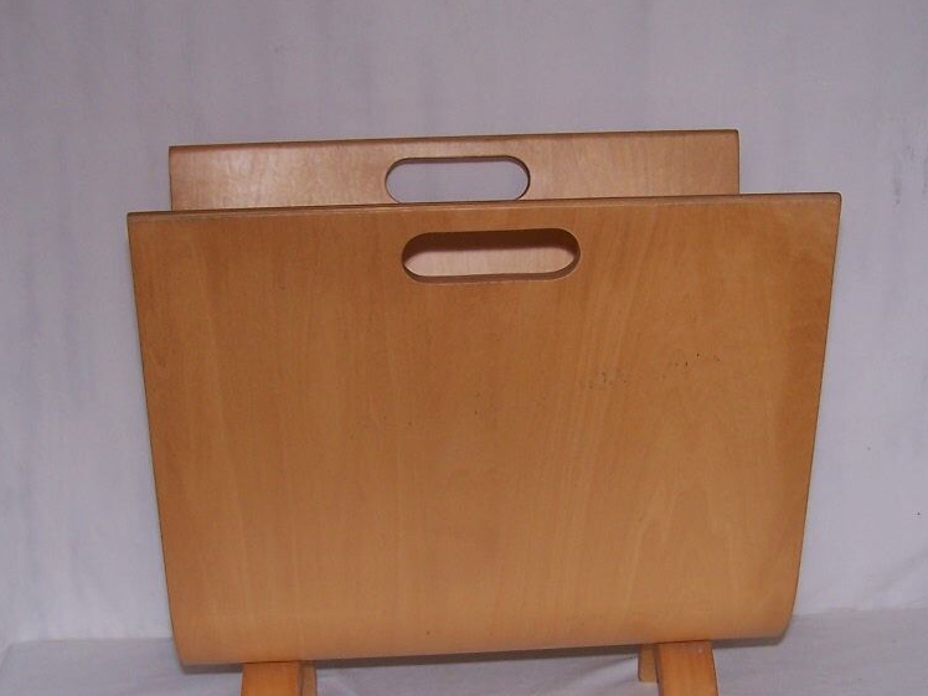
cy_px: 433
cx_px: 515
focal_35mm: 61
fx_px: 1635
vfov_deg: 24.0
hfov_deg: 31.7
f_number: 2.8
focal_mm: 6.3
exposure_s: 1/60
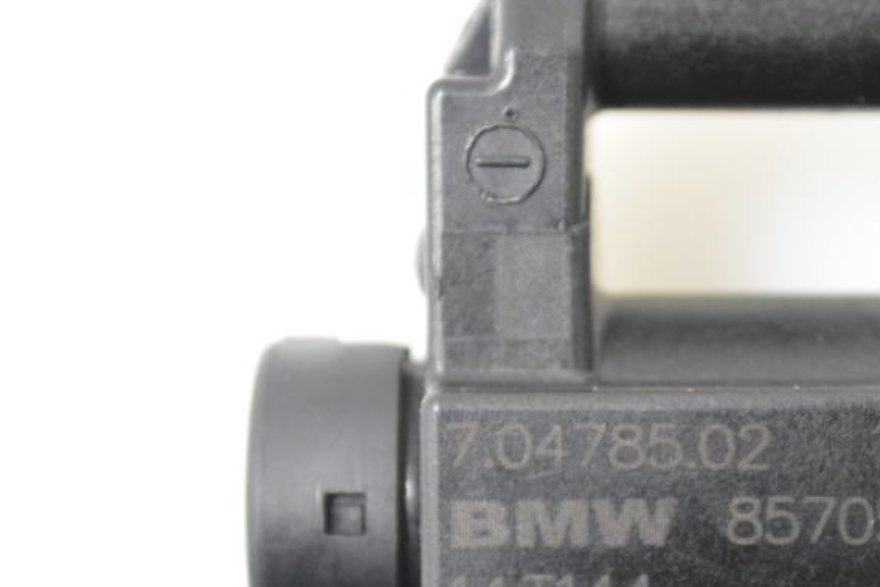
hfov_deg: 13.7
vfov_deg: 9.2
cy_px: 453
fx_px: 3640
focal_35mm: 149
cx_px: 703
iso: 2000
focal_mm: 55
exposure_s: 1/50
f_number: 5.6
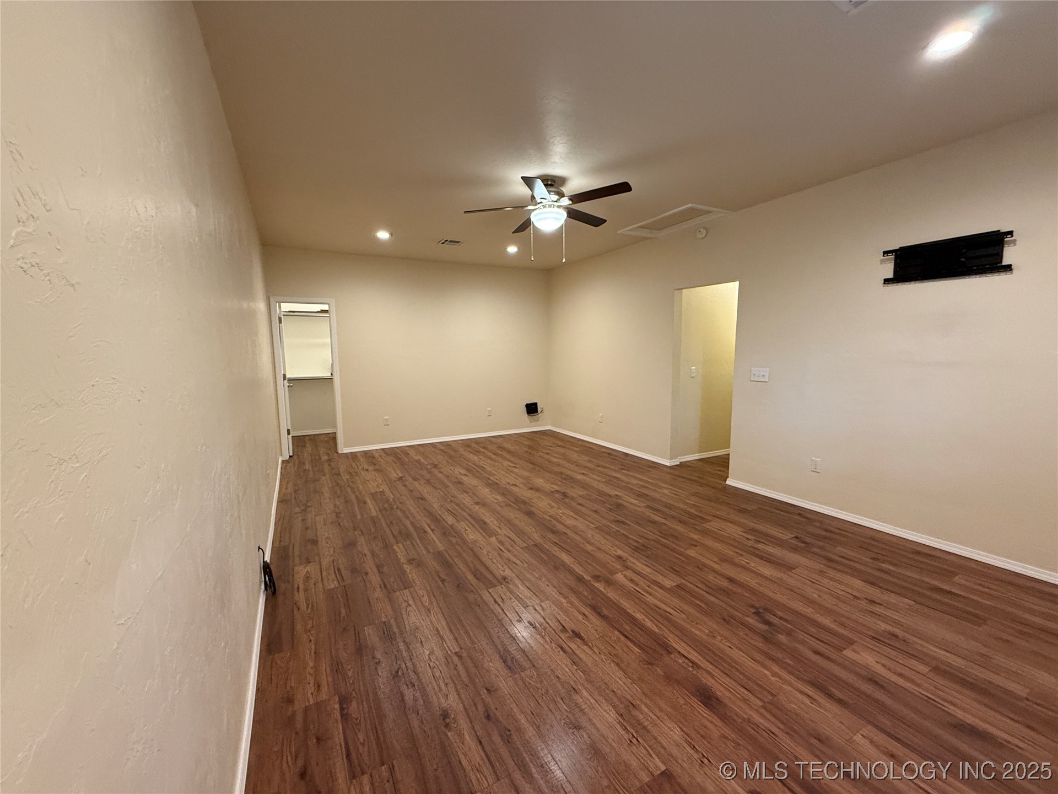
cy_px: 397
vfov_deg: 85.7
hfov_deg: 102.1
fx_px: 428
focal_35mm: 14
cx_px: 529
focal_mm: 2.22
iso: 400
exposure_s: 1/60
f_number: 2.2
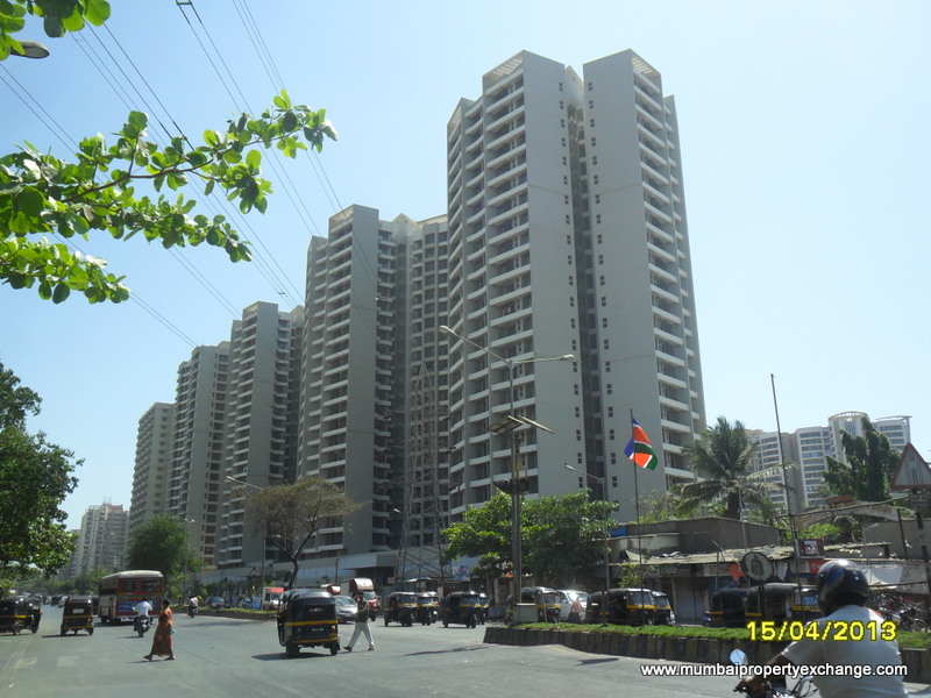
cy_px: 349
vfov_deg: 44.2
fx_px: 861
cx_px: 466
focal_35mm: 32
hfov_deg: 56.8
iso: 100
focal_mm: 5.7
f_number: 3.7
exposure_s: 1/1000
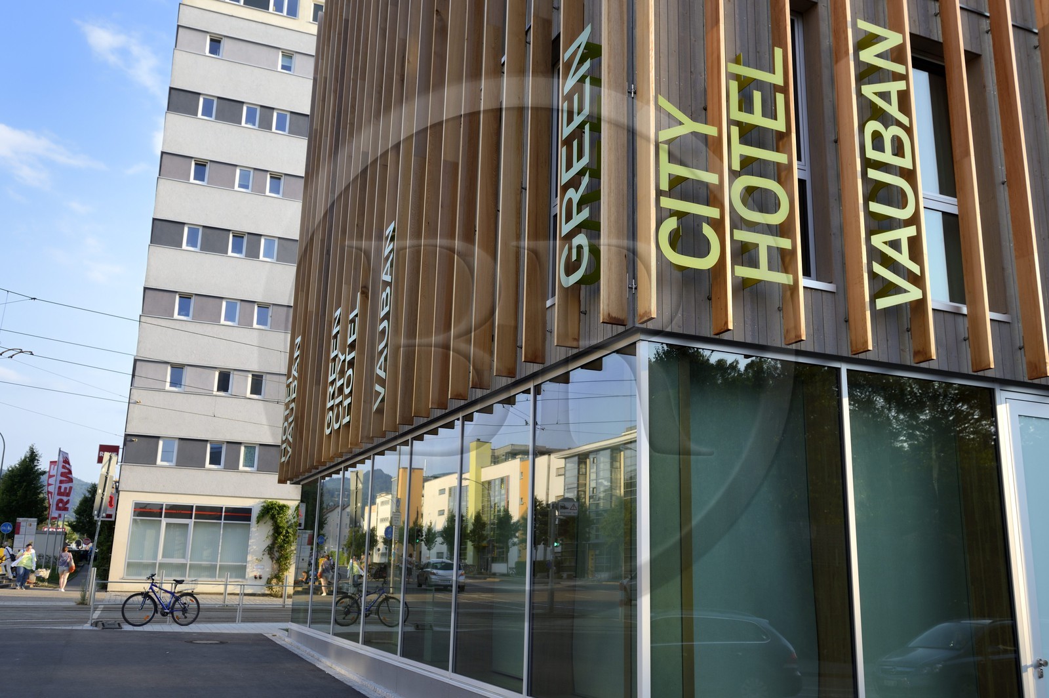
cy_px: 349
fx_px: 932
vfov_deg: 41.0
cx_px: 524
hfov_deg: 58.8
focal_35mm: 32
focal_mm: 32
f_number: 5.6
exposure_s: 1/250
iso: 200
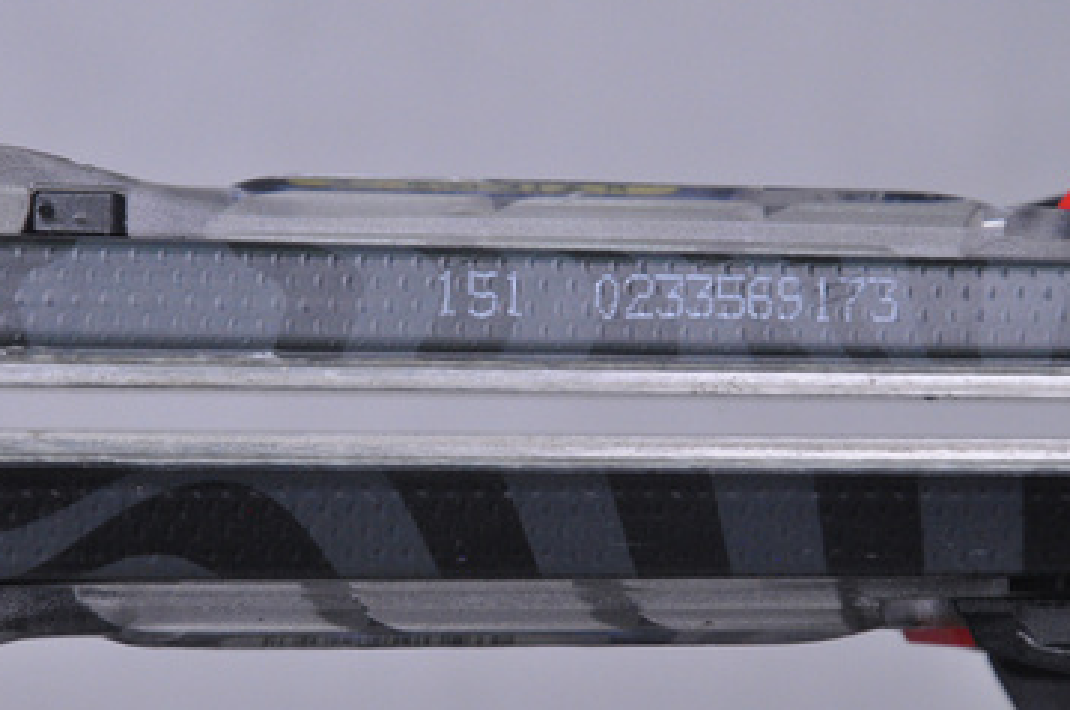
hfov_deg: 10.4
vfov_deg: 6.9
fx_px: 5863
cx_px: 411
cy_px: 401
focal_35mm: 198
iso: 3200
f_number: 9.5
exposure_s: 1/125
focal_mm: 105
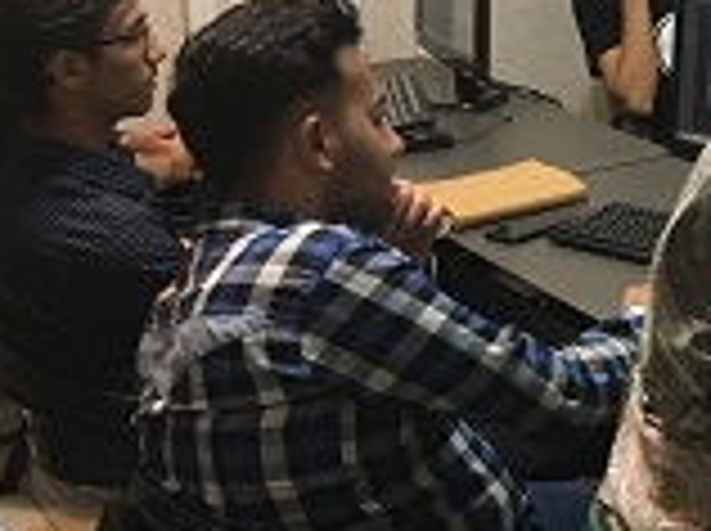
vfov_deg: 15.9
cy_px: 101
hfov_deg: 19.8
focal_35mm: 92
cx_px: 904
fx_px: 1887
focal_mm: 4.15
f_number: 2.2
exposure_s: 1/33
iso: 250
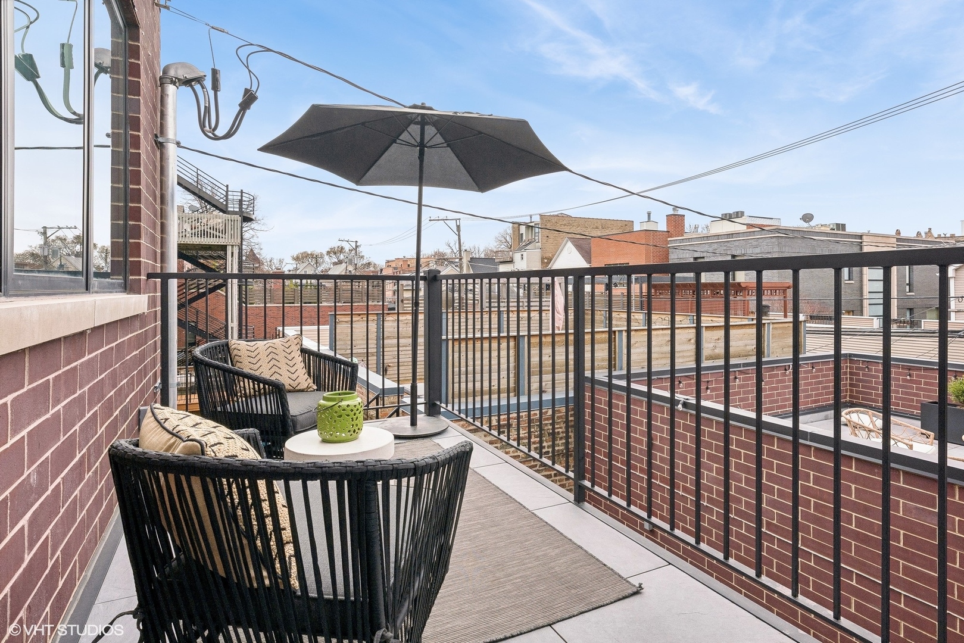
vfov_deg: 67.4
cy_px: 322
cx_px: 482
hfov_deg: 90.0
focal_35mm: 18
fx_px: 482
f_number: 8
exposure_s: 1/640
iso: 400
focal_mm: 12
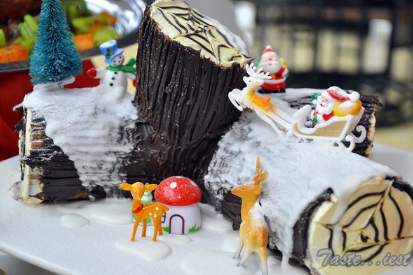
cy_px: 138
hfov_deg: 23.4
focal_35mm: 87
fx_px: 997
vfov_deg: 15.7
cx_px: 206
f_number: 5
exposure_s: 1/125
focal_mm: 58
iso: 640
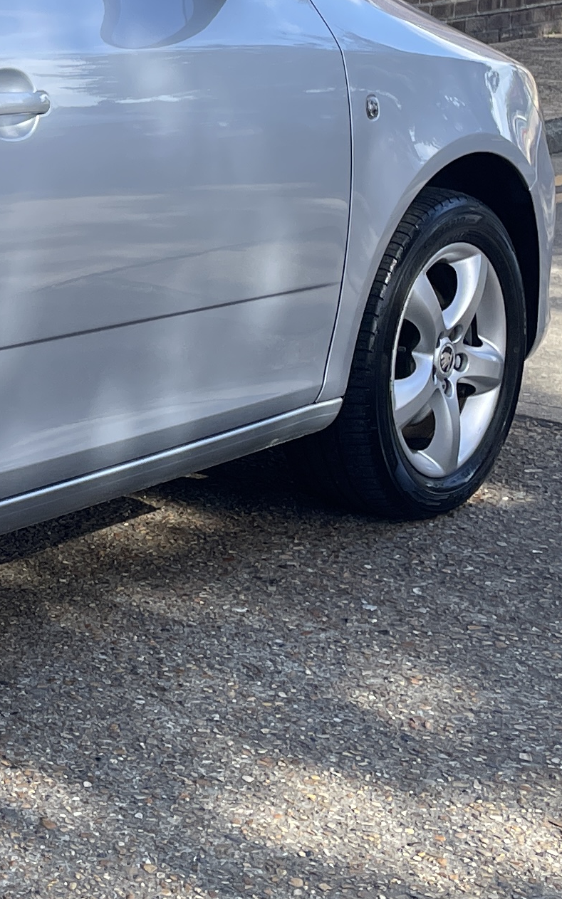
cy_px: 163
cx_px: -477
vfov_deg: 23.2
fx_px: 2157
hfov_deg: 13.3
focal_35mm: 88
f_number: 1.6
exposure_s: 1/963
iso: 32
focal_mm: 4.2
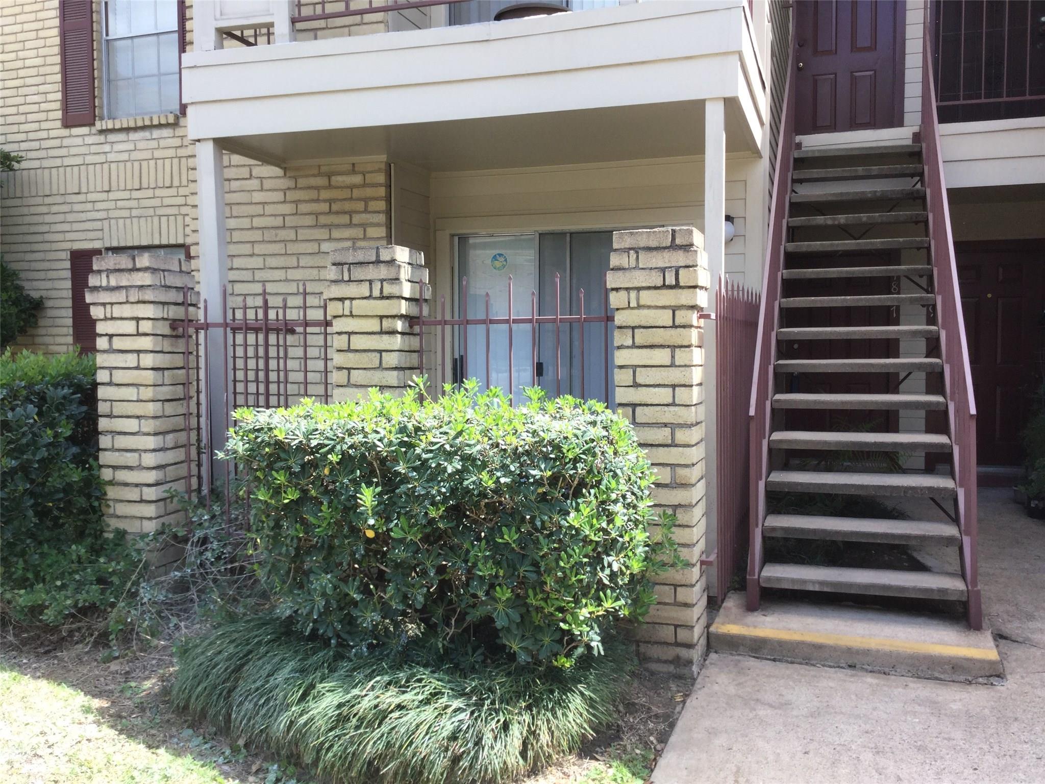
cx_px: 522
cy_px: 392
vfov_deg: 45.4
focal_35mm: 31
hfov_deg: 58.4
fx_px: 936
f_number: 2.4
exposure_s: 1/356
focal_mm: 3.3
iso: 25
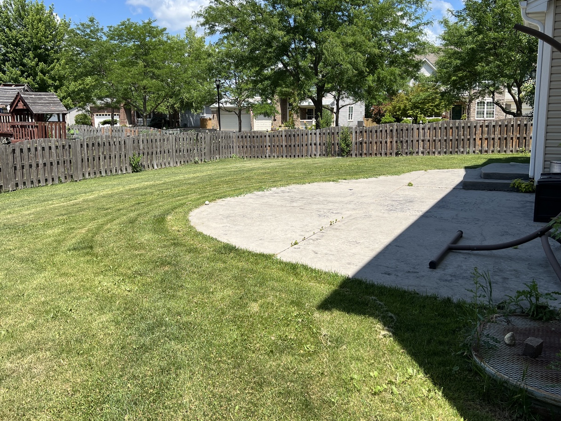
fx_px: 502
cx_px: 280
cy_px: 191
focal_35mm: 31
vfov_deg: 45.4
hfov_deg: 58.4
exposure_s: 1/3077
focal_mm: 5.7
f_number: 1.5
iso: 50
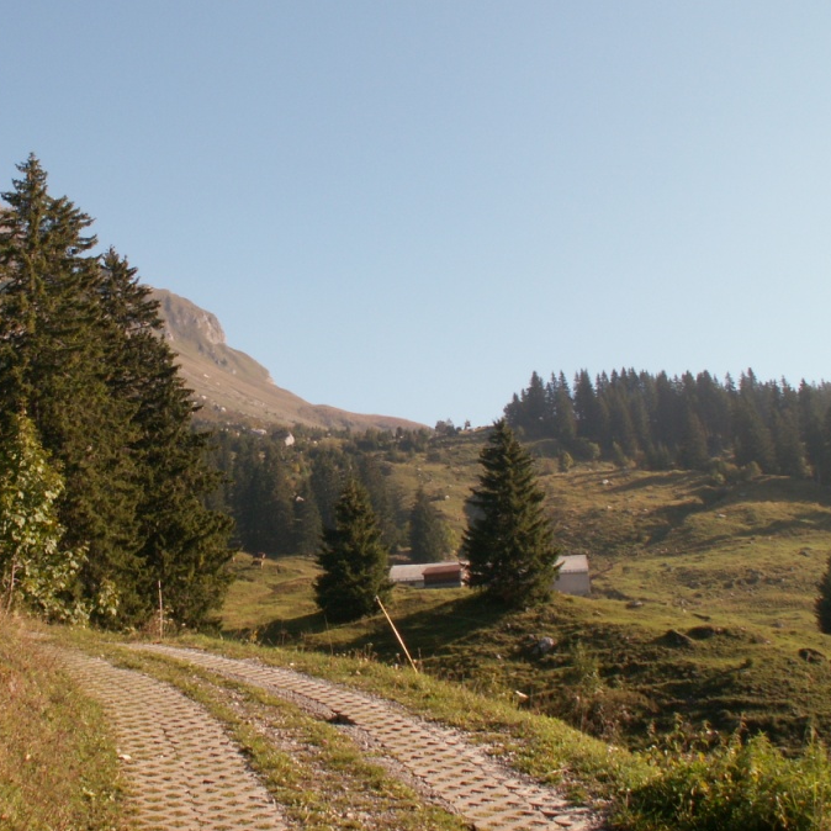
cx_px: 258
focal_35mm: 47
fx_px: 1277
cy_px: 372
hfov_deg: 35.6
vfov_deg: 36.0
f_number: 5.6
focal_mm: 5.86
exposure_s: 1/160
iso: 50
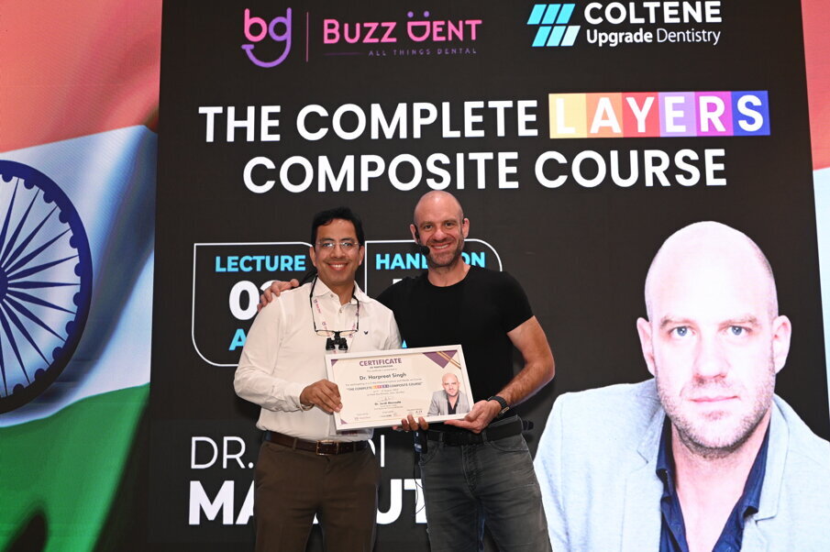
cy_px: 276
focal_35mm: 52
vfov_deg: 26.0
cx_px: 415
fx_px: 1198
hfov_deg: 38.2
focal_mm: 52
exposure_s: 1/160
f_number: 5
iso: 2500
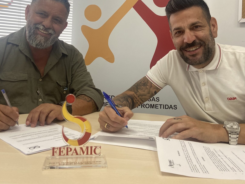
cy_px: 55
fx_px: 290
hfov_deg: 45.8
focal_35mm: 41
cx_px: 121
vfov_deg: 34.7
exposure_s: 1/100
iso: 80
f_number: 1.8
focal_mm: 4.25
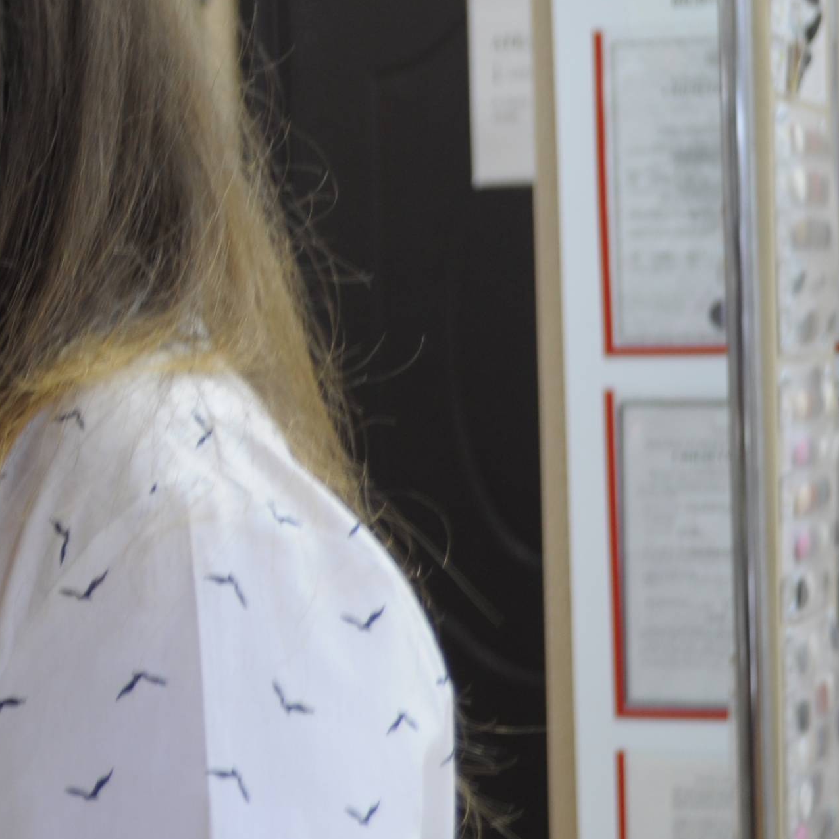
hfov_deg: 12.2
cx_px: -367
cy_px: 207
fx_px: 3757
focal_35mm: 137
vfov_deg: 12.7
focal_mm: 32
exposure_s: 1/10
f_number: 4.8
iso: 200
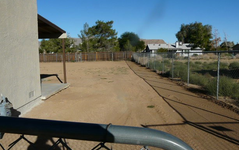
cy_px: 76
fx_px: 202
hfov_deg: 61.2
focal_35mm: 31
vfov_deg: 40.6
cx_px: 119
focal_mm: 4.6
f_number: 7.1
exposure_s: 1/500
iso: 100
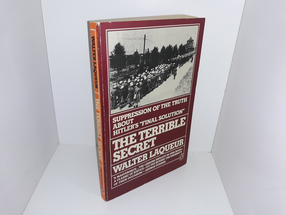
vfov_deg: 49.7
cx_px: 143
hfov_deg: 63.4
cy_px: 108
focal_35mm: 28
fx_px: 231
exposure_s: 1/138
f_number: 1.7
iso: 40
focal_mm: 3.7
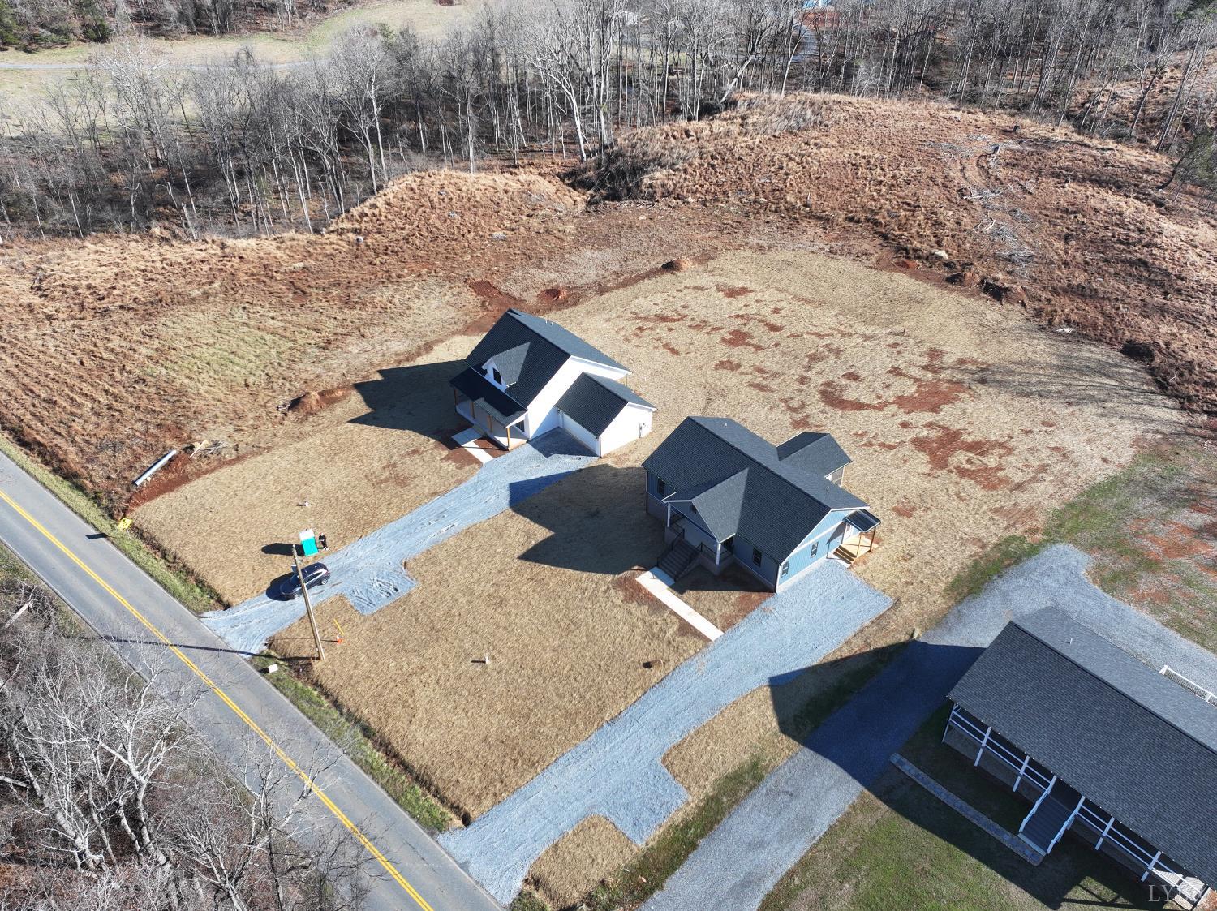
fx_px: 843
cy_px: 456
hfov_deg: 71.6
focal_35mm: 24
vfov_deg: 56.8
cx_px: 608
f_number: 2.8
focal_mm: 12.29
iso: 100
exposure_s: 1/725
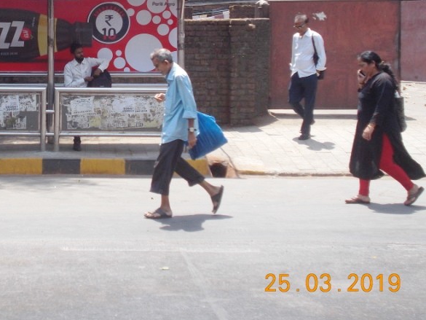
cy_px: 69
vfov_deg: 19.0
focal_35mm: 77
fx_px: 948
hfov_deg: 24.8
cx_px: 66
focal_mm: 7.9
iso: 80
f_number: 4.2
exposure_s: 1/250
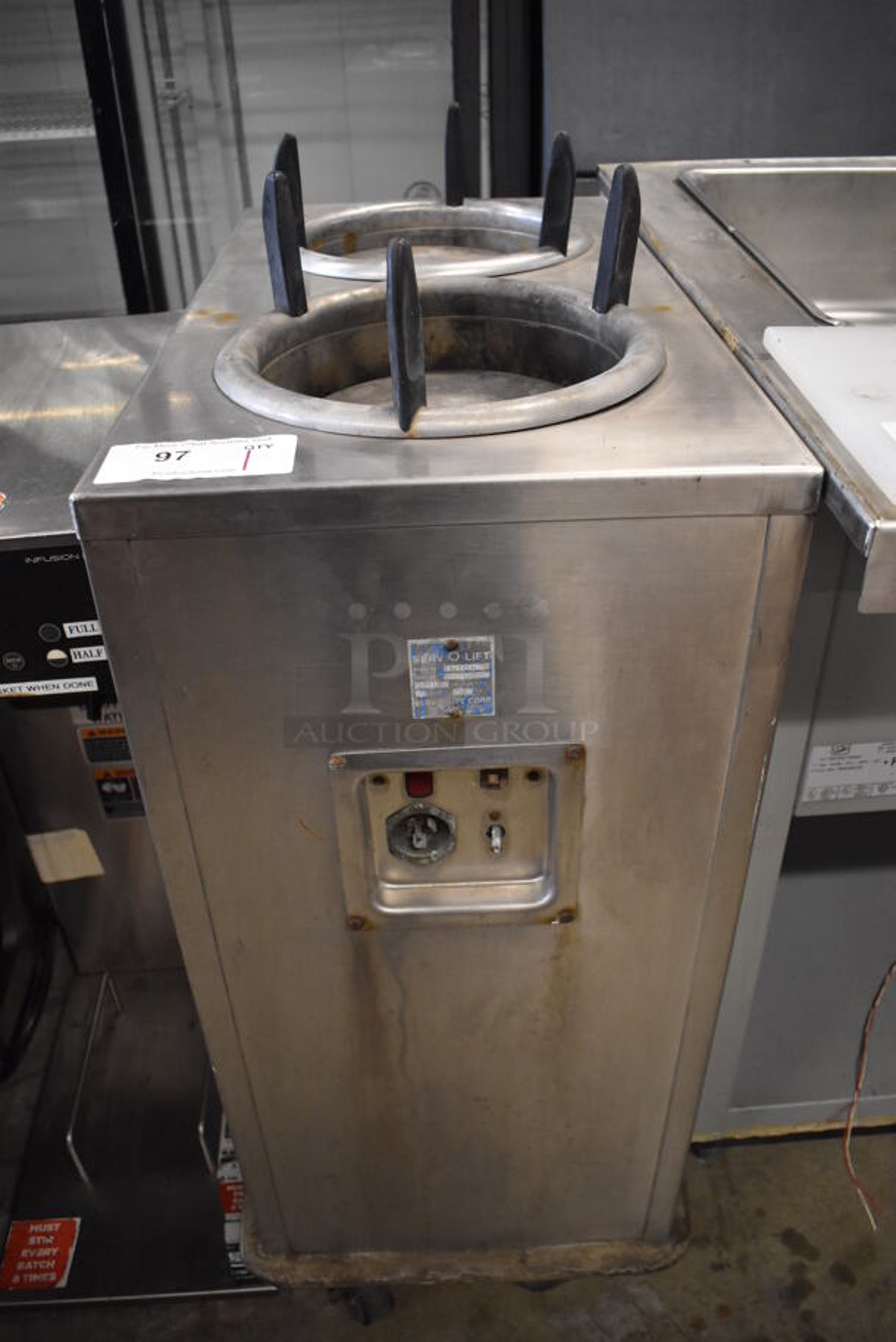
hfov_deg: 48.0
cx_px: 448
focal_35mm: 27
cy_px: 671
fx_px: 1006
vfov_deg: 67.3
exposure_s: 1/125
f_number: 3.5
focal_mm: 18
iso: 2500
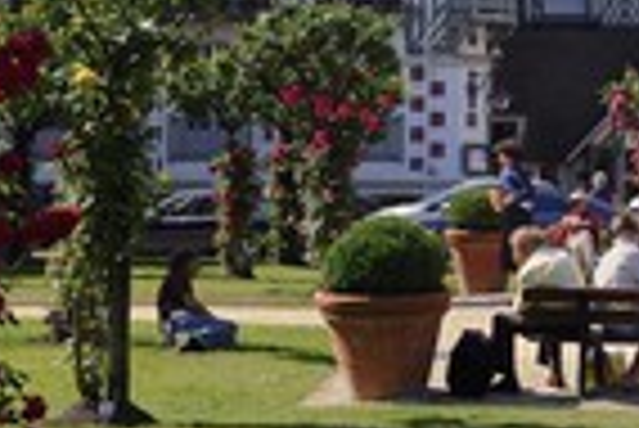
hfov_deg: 14.4
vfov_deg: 9.6
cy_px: -23
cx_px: 450
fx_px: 2523
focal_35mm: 142
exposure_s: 1/250
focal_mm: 48
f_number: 9
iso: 200
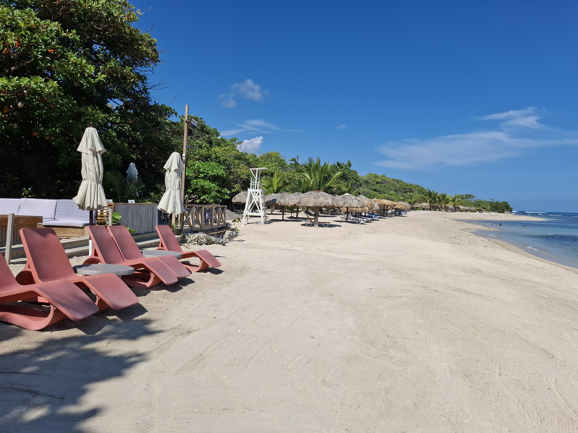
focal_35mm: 23
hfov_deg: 73.9
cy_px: 216
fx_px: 384
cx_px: 289
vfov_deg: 58.9
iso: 50
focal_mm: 5.54
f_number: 1.8
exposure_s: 1/2278
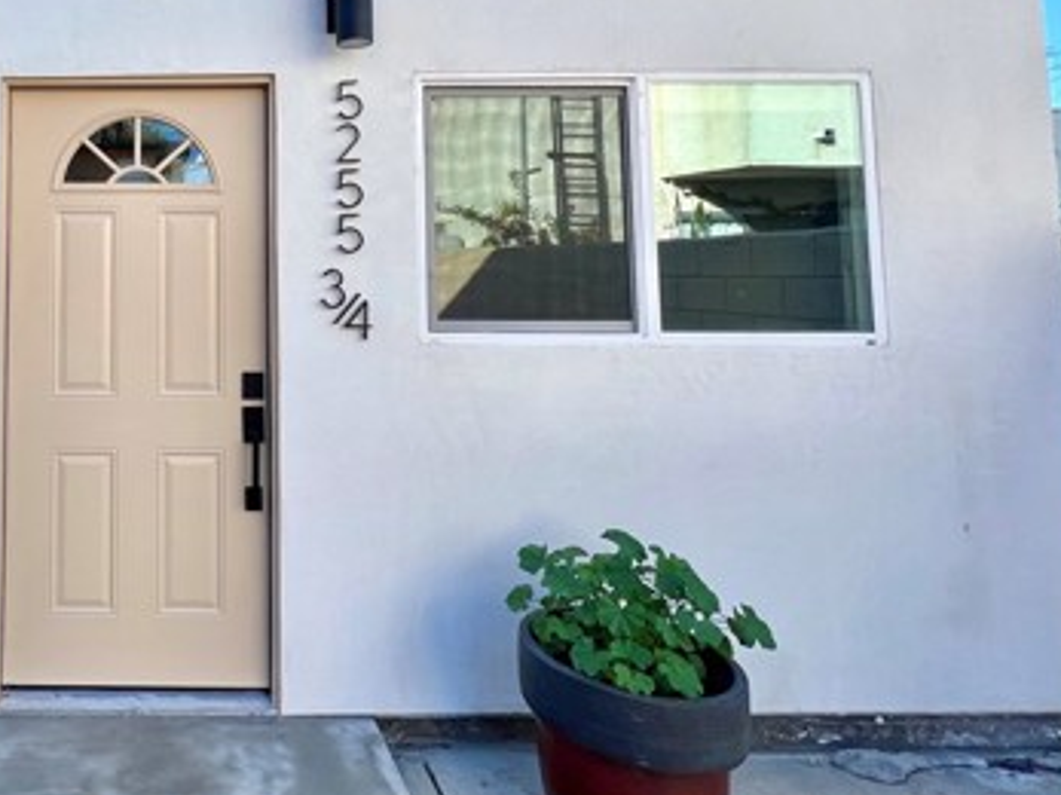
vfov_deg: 54.3
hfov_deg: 63.3
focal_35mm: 24
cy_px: 205
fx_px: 735
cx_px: 165
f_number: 1.8
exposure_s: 1/561
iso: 32
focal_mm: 1.57
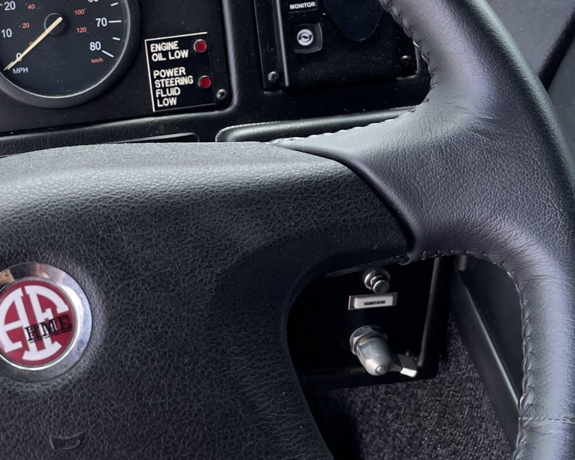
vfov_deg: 22.6
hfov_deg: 27.4
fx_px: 1140
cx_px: 65
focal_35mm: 67
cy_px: 125
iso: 32
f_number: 1.6
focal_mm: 5.1
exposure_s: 1/430
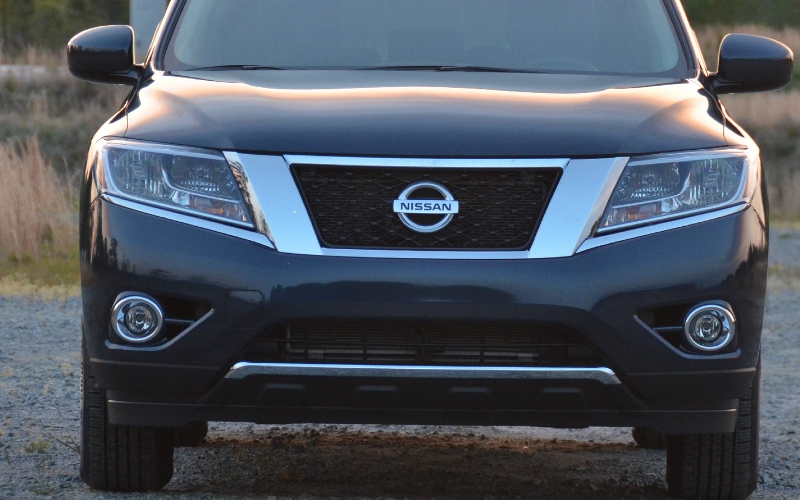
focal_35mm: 275
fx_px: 5994
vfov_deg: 4.8
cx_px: 443
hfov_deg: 7.6
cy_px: 177
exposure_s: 1/160
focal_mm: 105
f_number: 5.3
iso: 1600
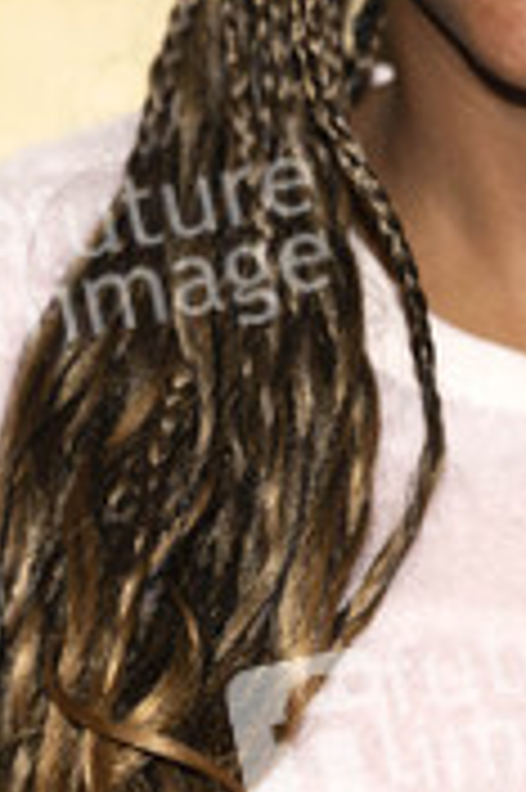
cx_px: 589
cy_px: 40
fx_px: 7488
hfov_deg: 4.0
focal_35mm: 341
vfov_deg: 6.0
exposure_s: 1/200
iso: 800
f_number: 4.5
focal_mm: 150
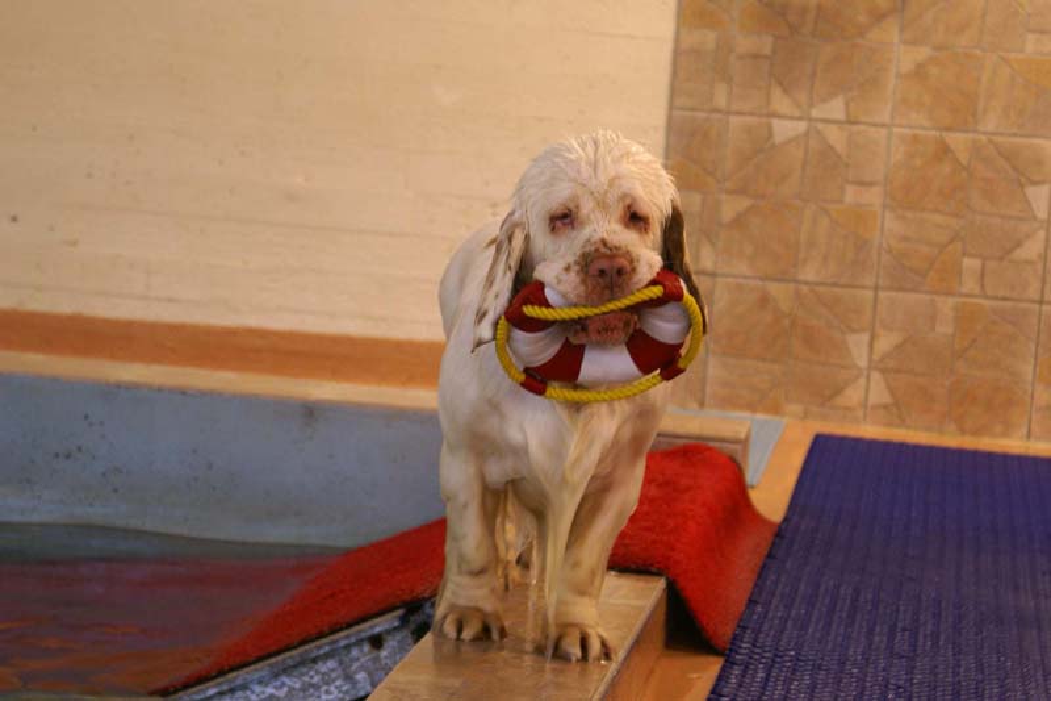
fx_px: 3065
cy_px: 350
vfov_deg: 13.0
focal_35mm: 105
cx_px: 526
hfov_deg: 19.5
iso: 400
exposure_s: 1/20
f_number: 5.6
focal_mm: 70
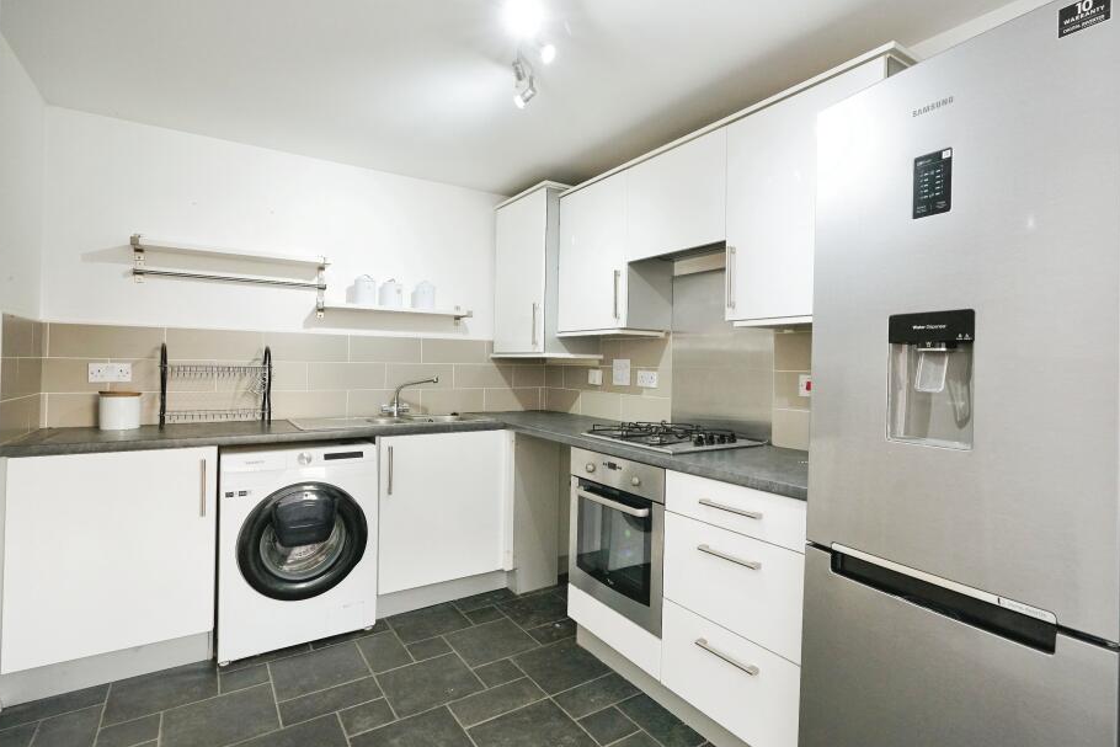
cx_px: 591
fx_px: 560
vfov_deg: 67.4
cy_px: 360
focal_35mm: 18
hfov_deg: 89.9
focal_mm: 16
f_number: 7.1
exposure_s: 1/60
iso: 2000
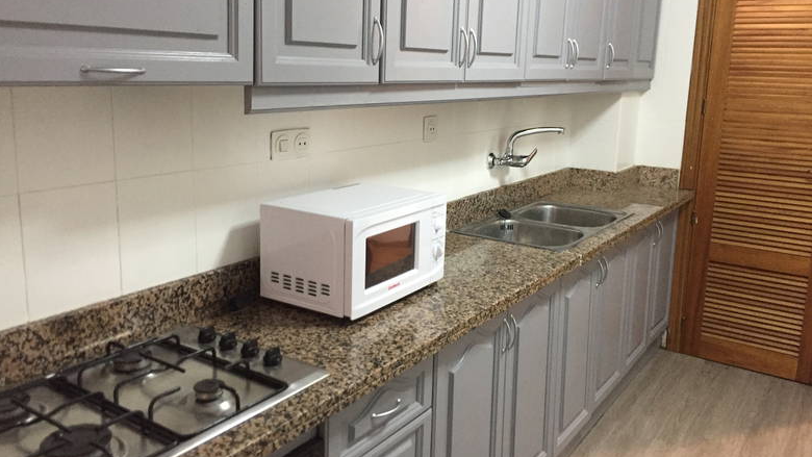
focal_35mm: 32
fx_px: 689
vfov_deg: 36.6
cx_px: 408
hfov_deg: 61.0
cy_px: 186
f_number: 2.2
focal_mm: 4.15
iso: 250
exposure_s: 1/20
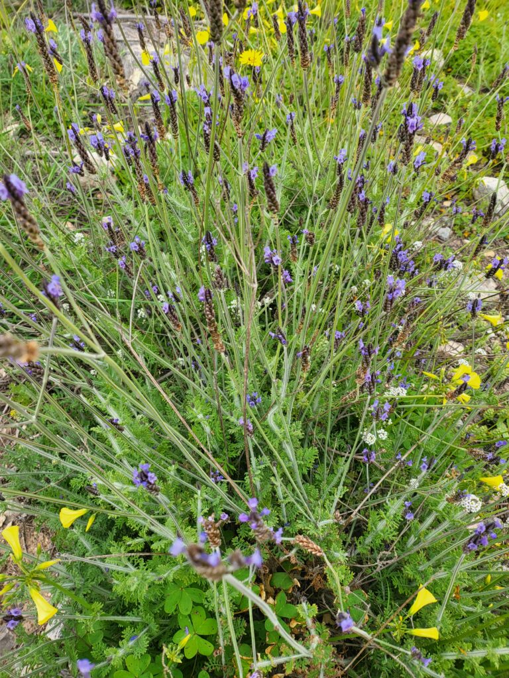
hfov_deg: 56.8
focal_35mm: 24
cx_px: 254
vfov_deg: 71.6
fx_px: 471
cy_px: 339
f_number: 1.8
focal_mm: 5
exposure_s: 1/369
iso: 40
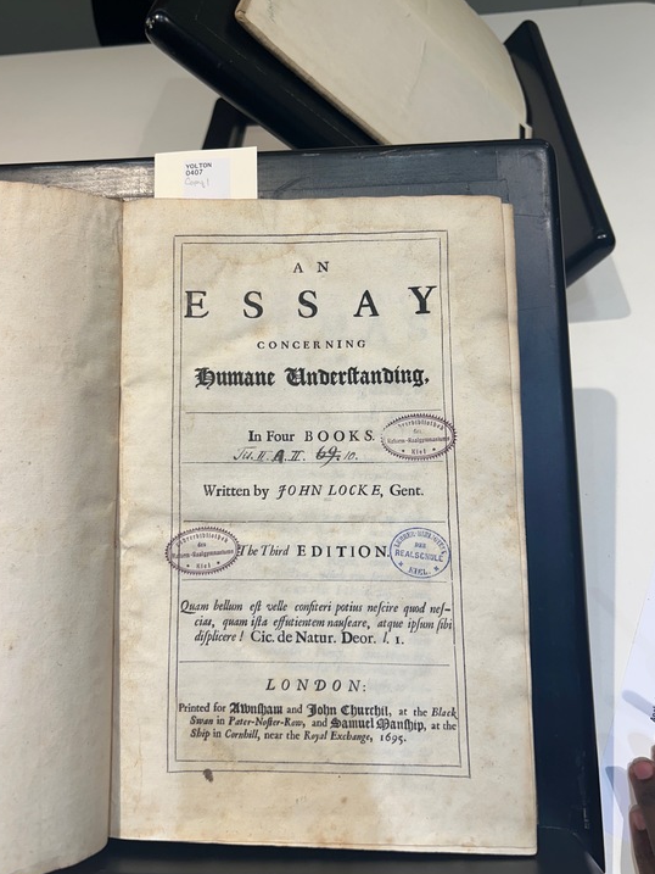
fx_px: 731
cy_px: 434
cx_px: 309
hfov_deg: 48.2
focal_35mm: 29
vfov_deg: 61.7
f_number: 1.5
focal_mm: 5.7
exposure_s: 1/120
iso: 40
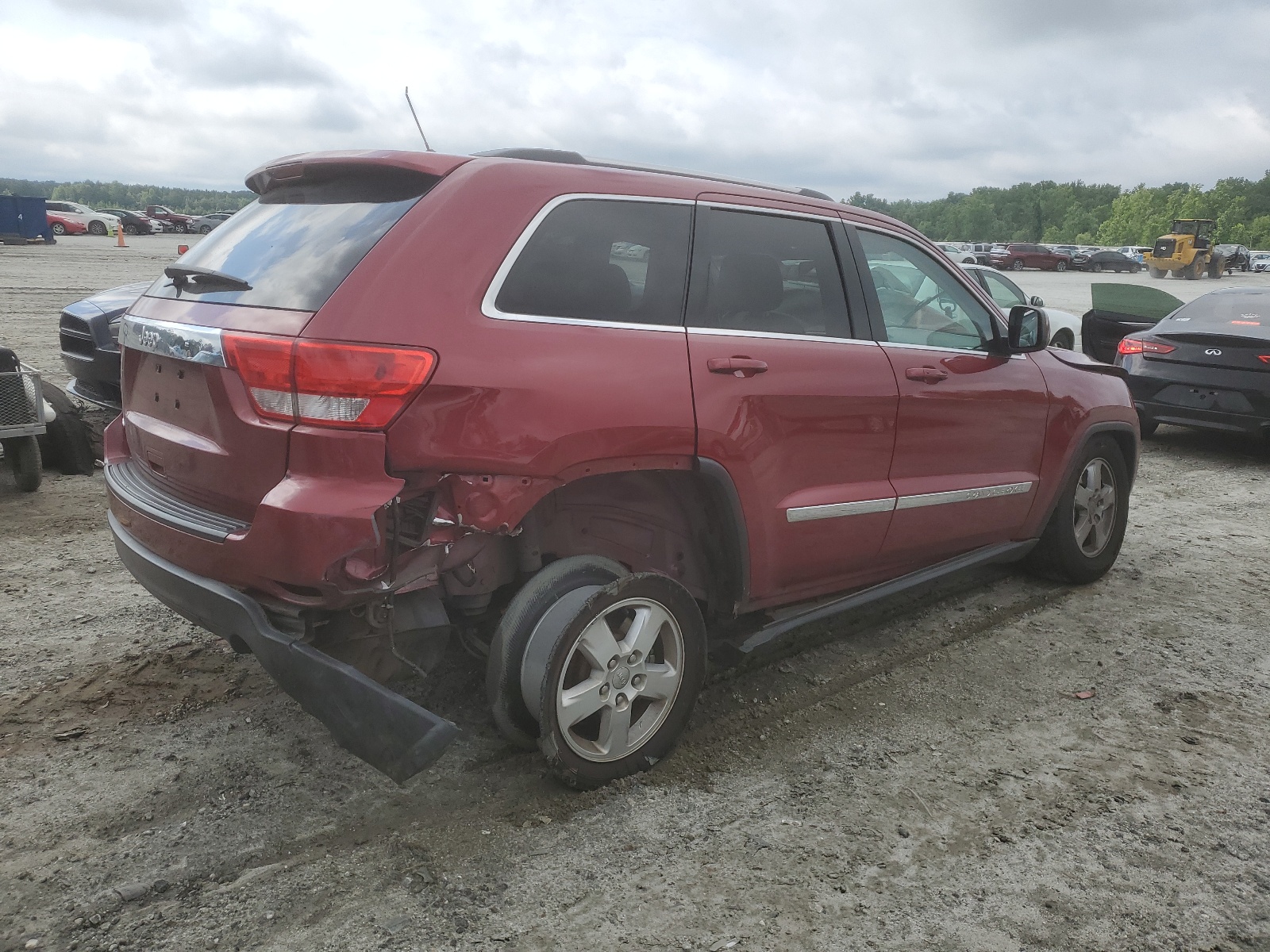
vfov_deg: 53.1
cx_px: 635
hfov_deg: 67.3
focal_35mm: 26
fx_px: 954
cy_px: 476
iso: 50
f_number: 1.5
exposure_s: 1/3333
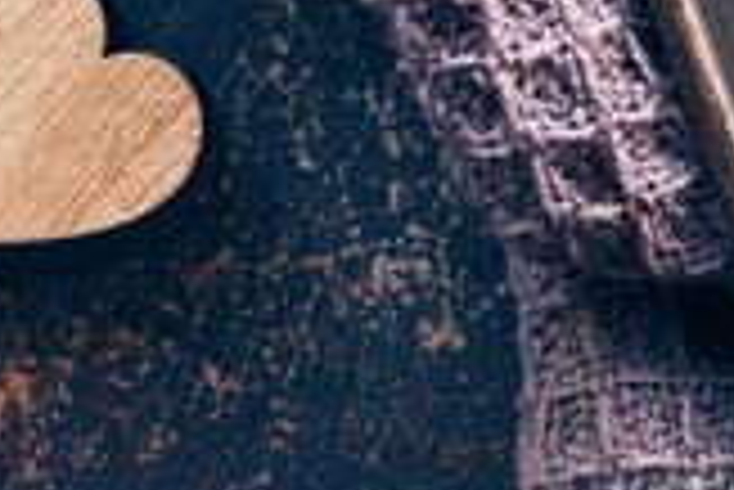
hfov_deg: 4.3
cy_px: -816
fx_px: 9632
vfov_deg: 2.9
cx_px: 1297
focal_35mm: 472
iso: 160
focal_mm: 50
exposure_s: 1/8
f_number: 8
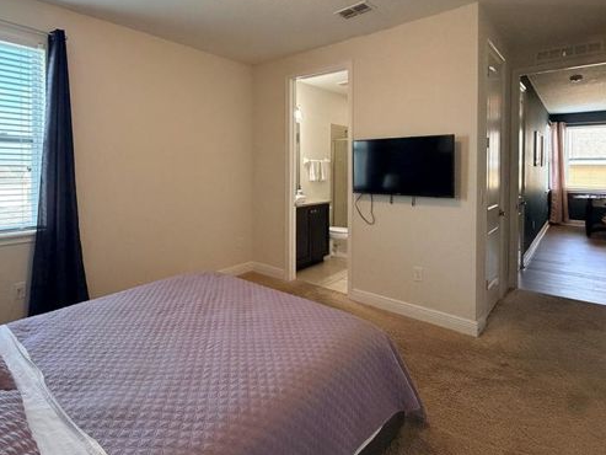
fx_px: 350
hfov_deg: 81.1
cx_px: 254
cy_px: 172
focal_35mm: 20
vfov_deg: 65.1
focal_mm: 2.22
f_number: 2.2
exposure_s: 1/120
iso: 320
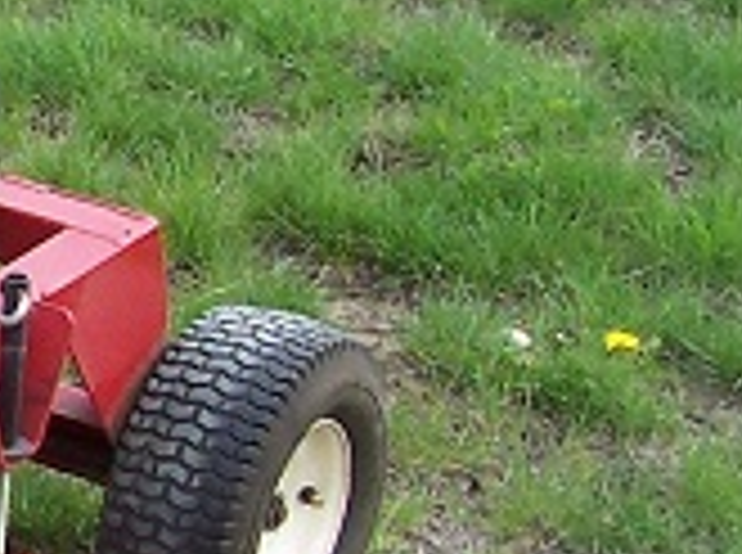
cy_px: 473
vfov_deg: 9.2
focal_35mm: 160
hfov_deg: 11.2
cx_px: -733
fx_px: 3422
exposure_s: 1/180
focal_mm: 5.6
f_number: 5.6
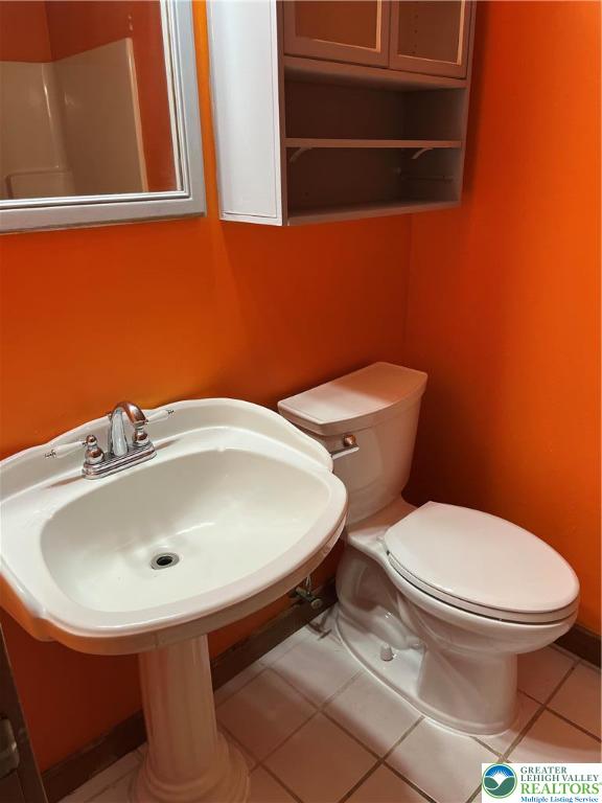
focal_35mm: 26
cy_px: 402
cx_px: 301
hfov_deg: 53.1
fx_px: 603
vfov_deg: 67.3
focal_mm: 5.1
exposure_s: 1/120
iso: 125
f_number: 1.6
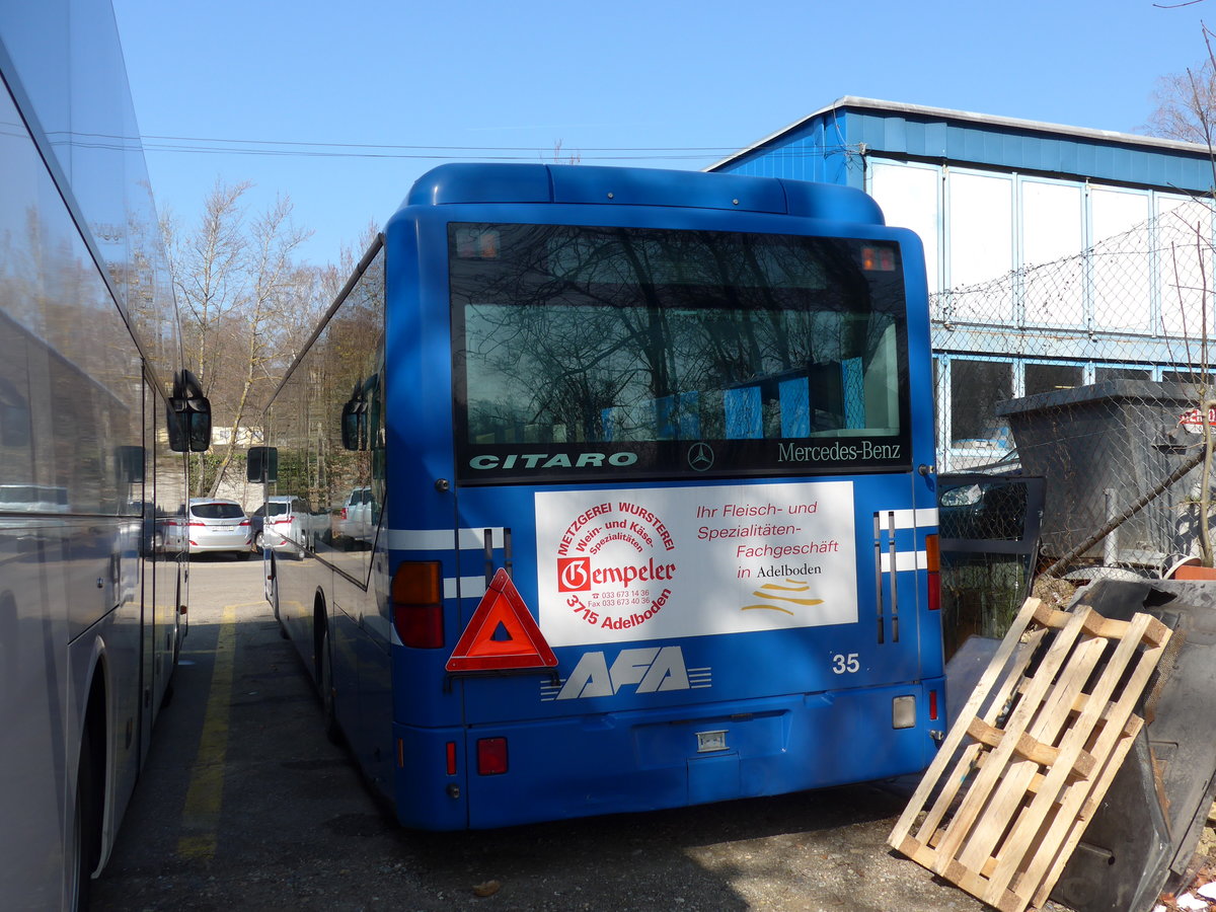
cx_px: 608
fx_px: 1194
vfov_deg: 41.8
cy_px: 456
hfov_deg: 54.0
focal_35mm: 34
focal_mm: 7
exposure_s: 1/800
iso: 80
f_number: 2.8
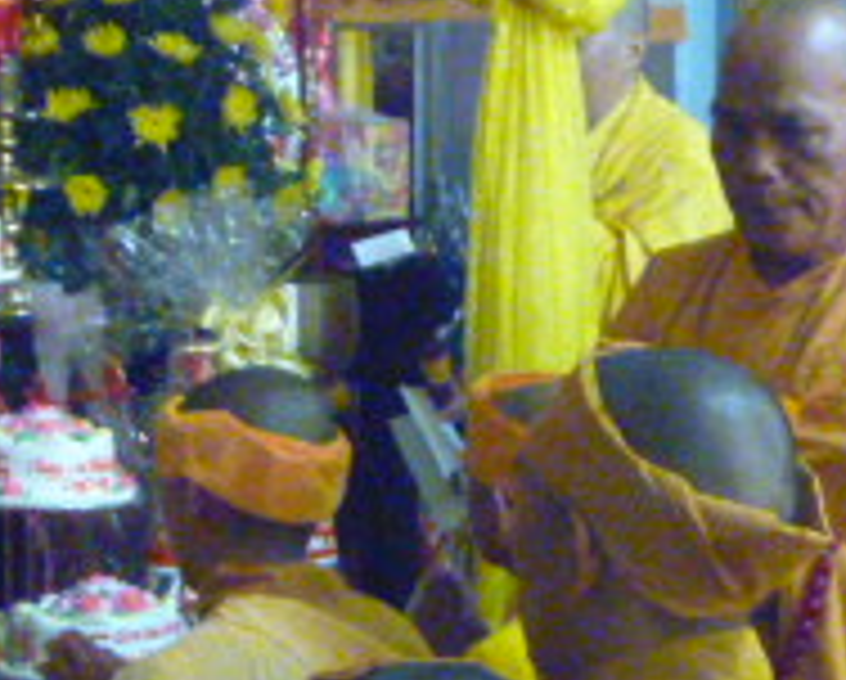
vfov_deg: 13.2
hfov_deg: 16.5
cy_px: 657
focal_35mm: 116
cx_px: 554
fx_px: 2909
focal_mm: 6.3
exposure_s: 1/15
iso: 1250
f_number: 3.5
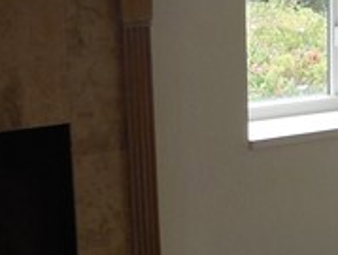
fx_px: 1898
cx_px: 334
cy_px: 525
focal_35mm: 194
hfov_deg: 10.1
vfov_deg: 7.4
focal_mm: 6.1
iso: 125
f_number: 3.4
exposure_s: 1/60
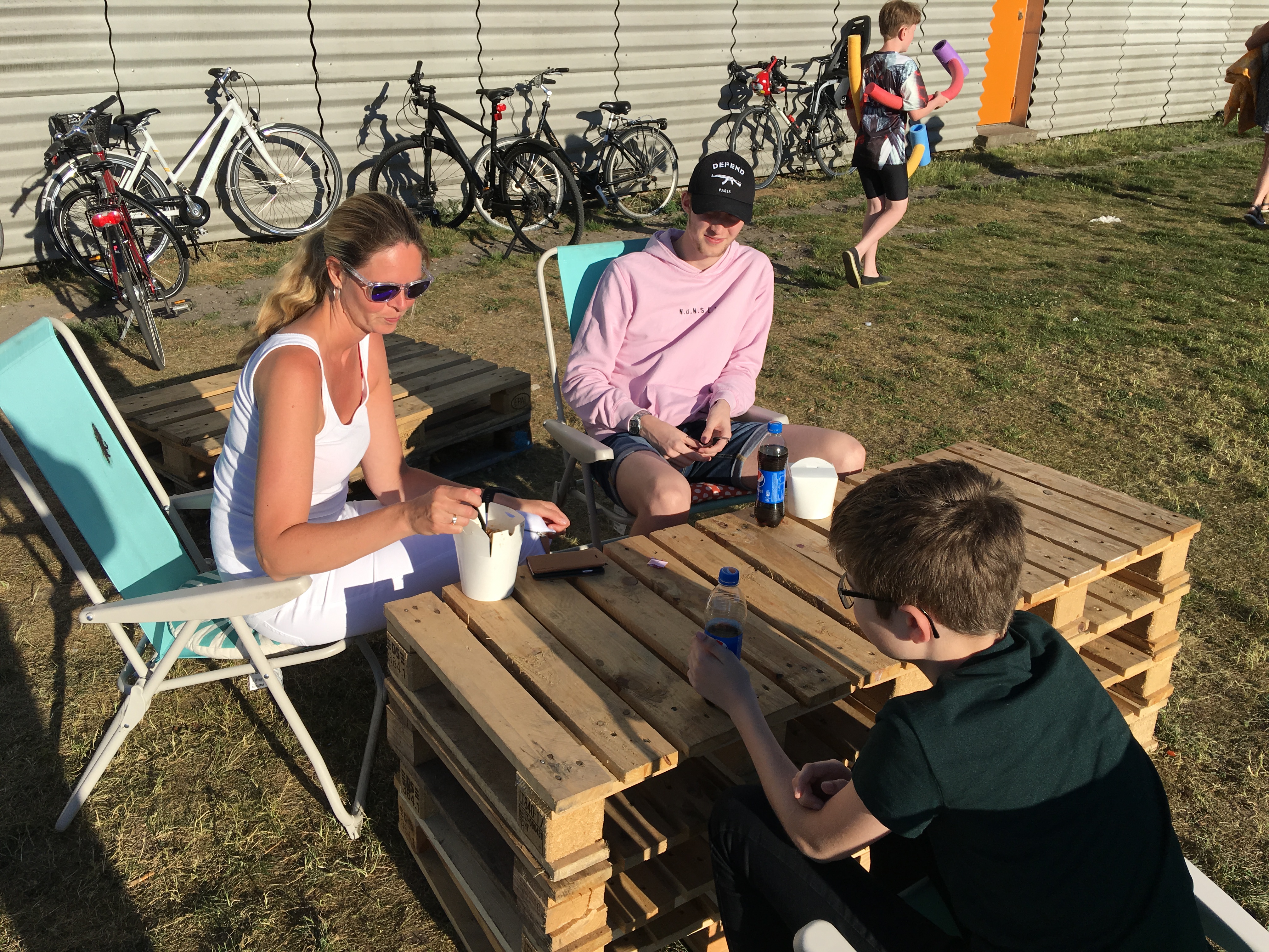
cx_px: 634
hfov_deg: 61.7
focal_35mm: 29
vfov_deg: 48.2
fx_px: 1063
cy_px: 476
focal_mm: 4.15
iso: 25
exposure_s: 1/1789
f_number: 2.2
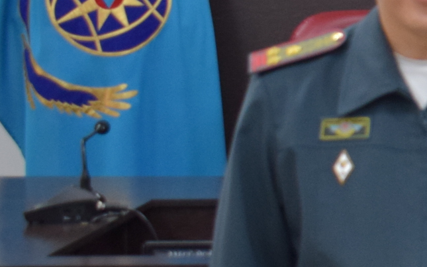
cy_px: 85
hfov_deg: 12.6
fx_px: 1652
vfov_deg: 9.2
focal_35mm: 142
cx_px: 894
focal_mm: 20
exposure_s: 1/60
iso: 720
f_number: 4
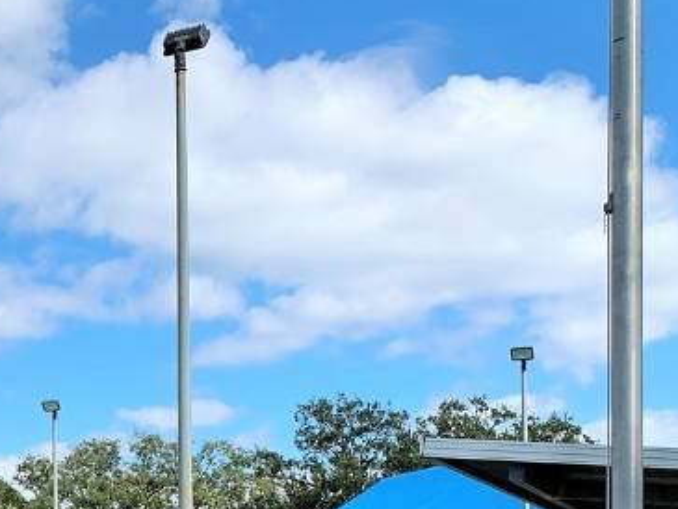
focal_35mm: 73
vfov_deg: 19.0
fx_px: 1430
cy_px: 613
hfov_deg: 25.2
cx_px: -28
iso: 25
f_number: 1.8
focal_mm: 4.25
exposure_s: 1/2915
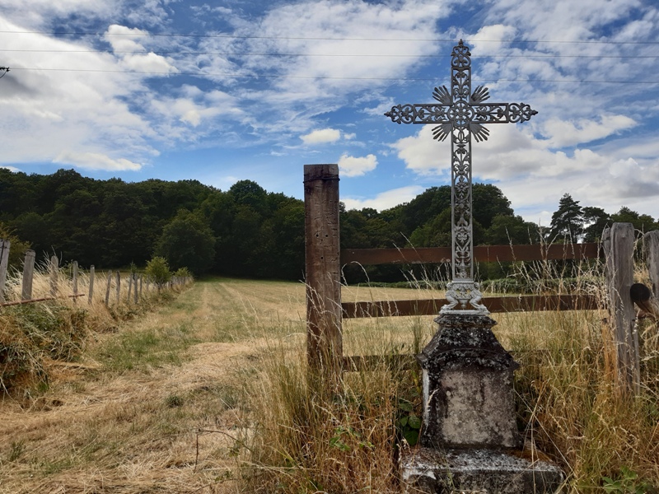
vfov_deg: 53.1
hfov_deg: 67.3
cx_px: 330
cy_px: 247
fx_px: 495
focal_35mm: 26
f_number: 1.7
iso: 40
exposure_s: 1/2545
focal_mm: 3.92
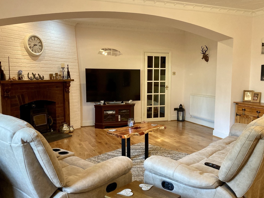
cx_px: 138
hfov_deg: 55.3
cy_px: 109
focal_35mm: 33
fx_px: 252
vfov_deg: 42.9
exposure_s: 1/50
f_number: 1.8
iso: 200
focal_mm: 3.99
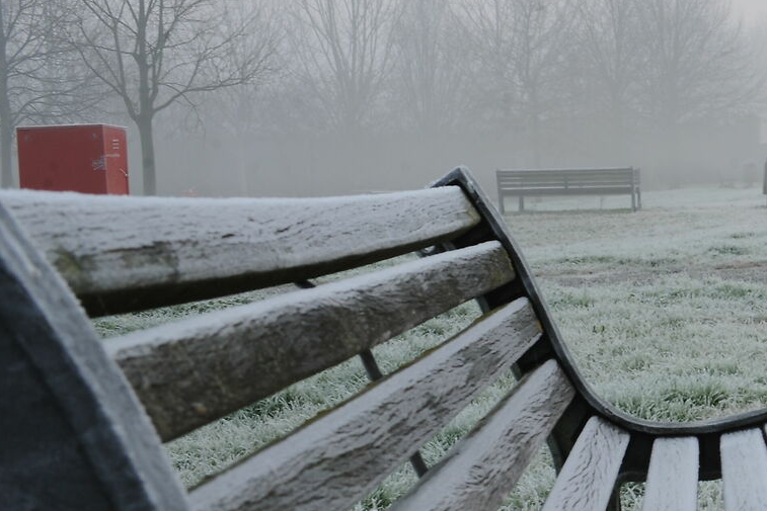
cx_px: 1195
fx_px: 2365
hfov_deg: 16.5
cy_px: 263
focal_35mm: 111
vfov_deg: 12.3
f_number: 16
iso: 100
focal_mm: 35
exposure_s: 1/6
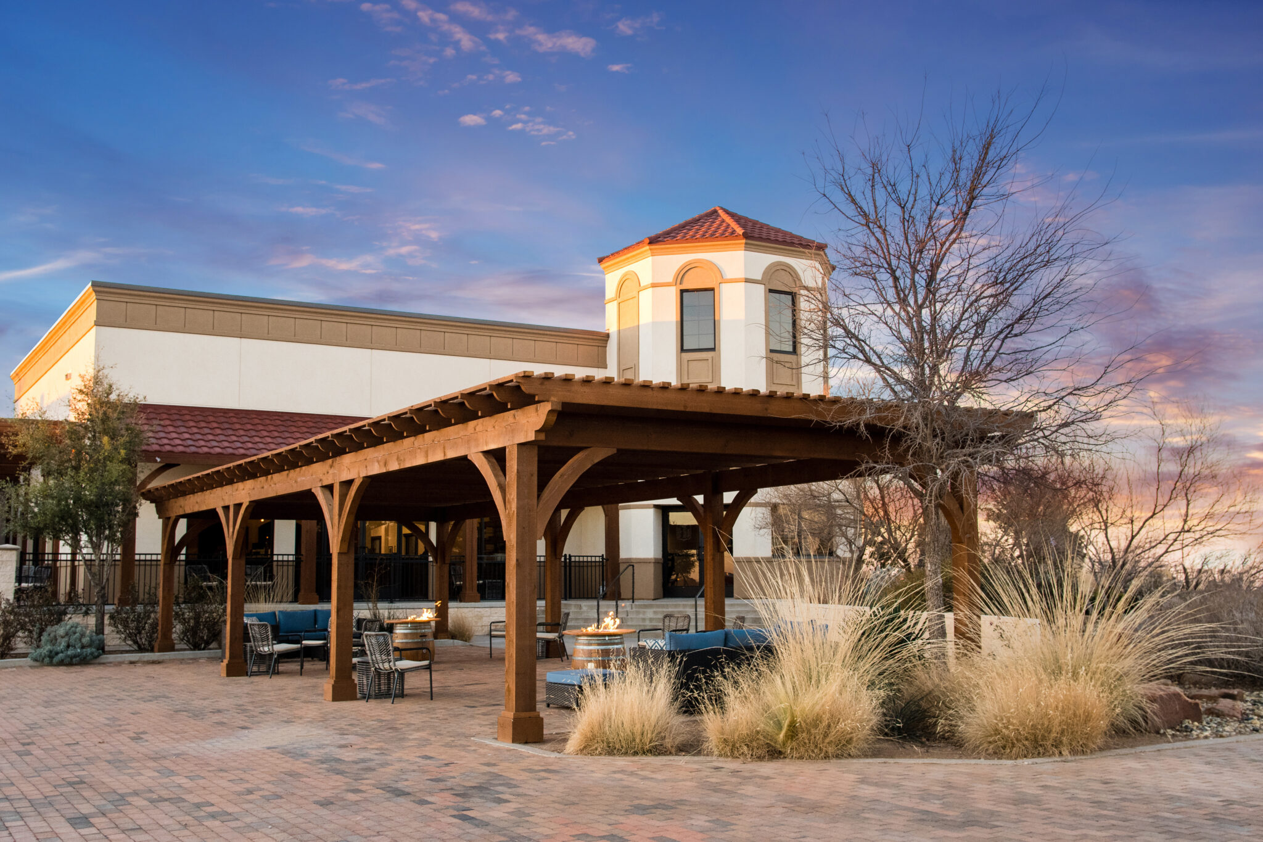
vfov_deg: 34.2
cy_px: 421
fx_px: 1368
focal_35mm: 39
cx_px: 632
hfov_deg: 49.6
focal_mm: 26
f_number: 4.5
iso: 1250
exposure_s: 1/250
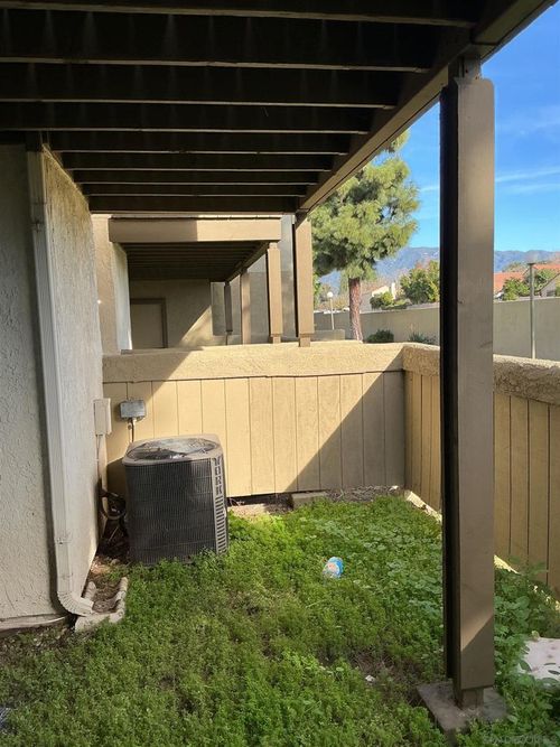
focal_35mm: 29
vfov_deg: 61.7
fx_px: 626
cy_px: 374
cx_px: 280
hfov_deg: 48.2
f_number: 1.8
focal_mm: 3
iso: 25
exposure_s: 1/469
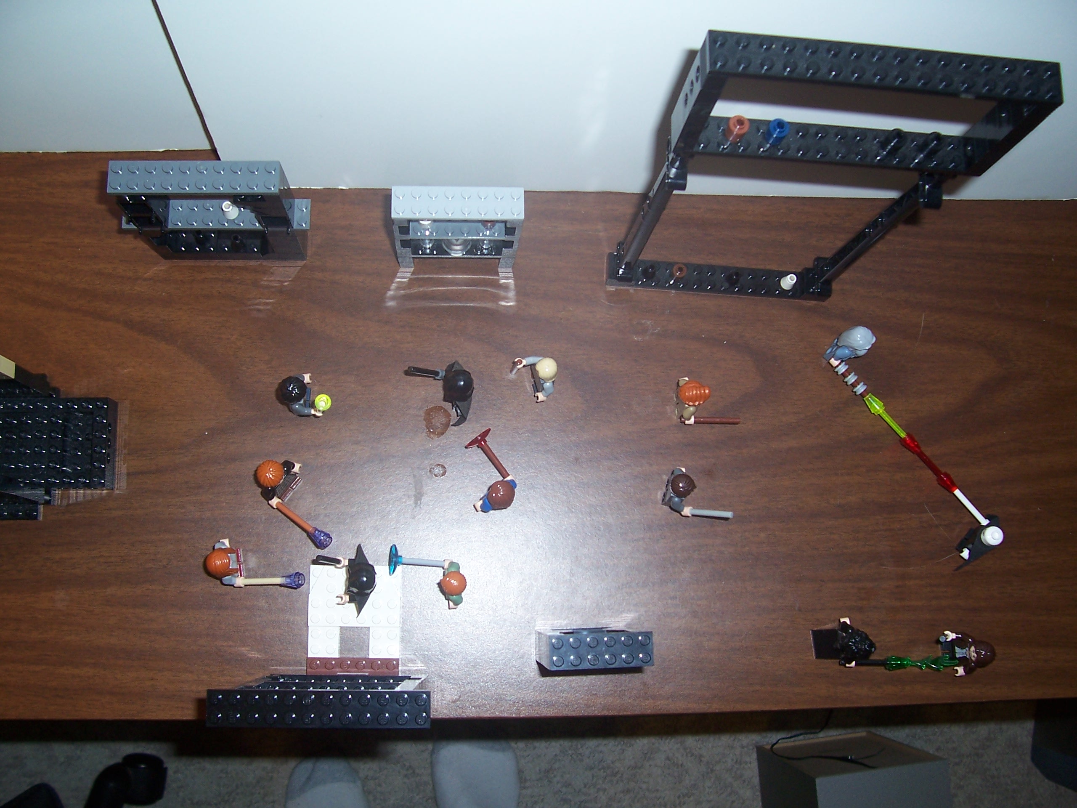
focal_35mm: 34
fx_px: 1058
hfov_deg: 54.0
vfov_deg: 41.8
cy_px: 404
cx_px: 538
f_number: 2.7
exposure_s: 1/60
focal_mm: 5.6
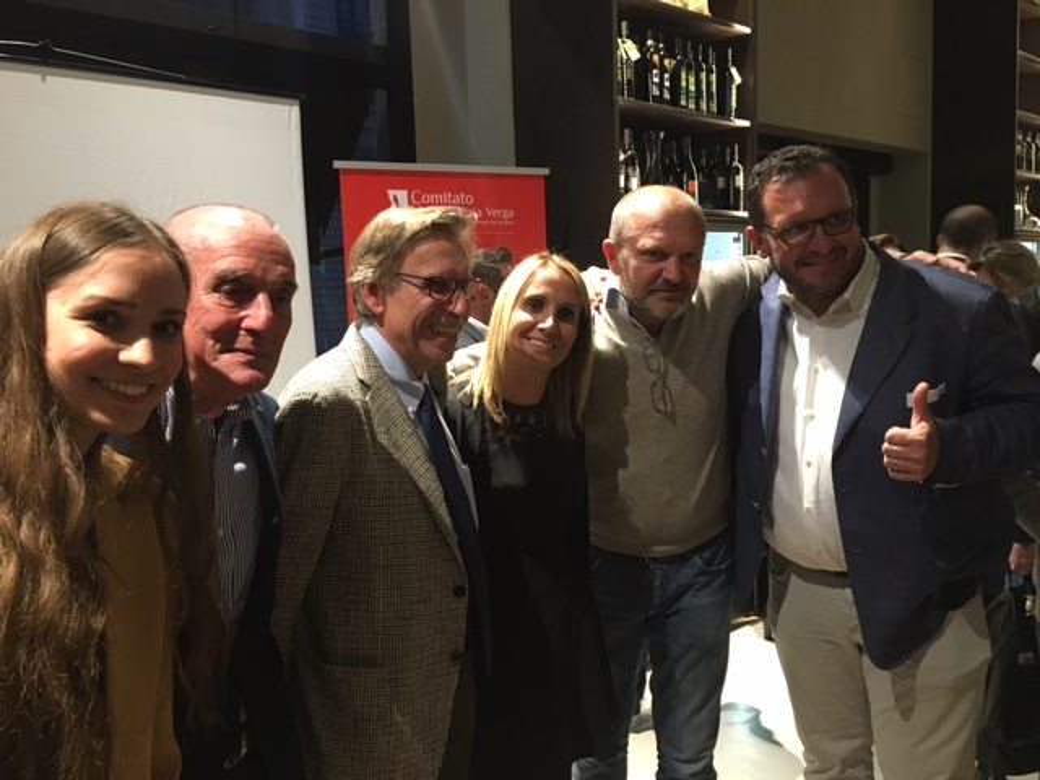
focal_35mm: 29
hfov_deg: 61.7
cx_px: 520
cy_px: 390
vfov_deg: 48.2
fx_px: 871
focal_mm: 4.15
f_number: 2.2
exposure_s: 1/33
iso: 200
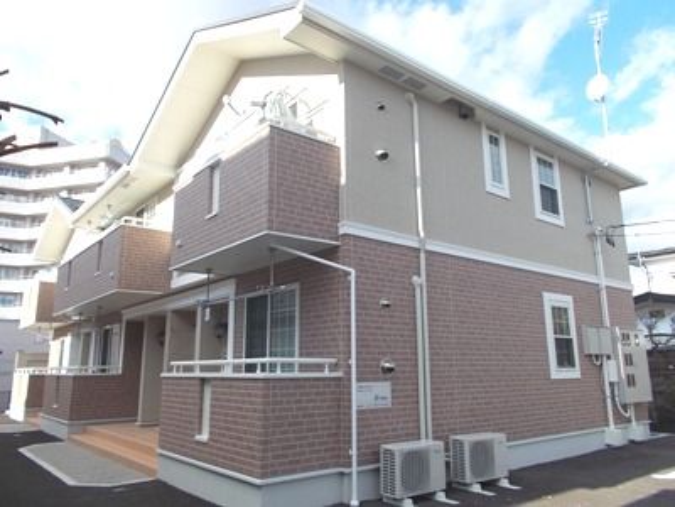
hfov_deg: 67.3
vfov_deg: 53.1
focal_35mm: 26
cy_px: 254
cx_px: 338
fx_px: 507
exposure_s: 1/60
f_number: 3.2
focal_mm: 4.6
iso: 80
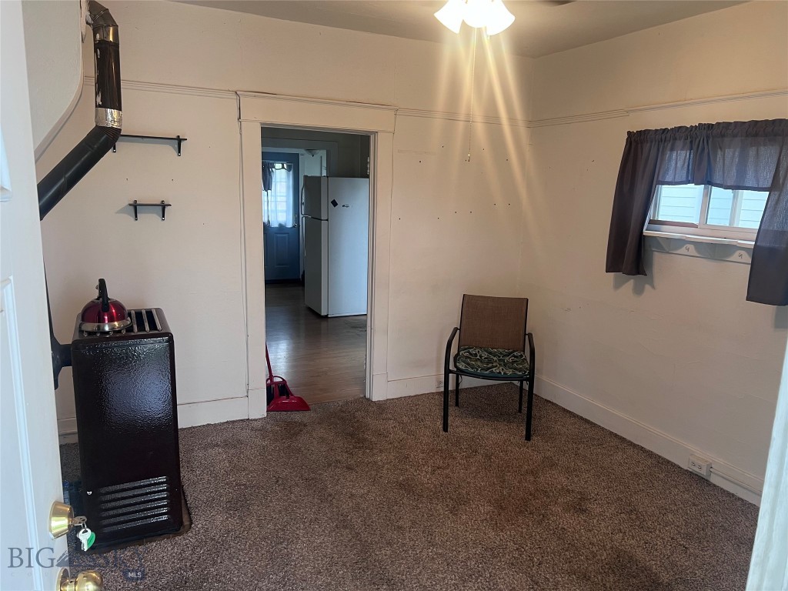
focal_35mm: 26
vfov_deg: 53.1
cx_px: 394
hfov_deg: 67.3
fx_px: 592
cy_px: 296
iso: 125
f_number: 1.5
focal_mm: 5.7
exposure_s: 1/60
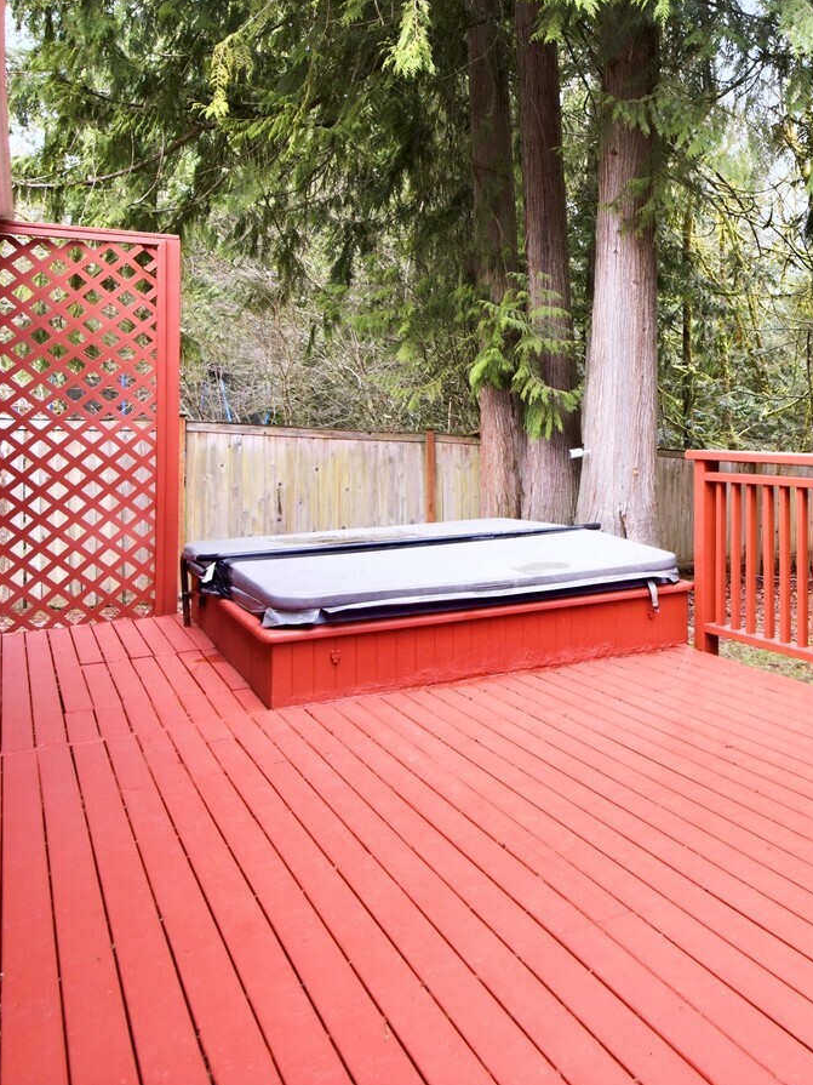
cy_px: 412
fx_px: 971
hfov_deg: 39.6
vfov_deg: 57.7
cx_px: 827
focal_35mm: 31
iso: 400
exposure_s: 1/6
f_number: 9
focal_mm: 17
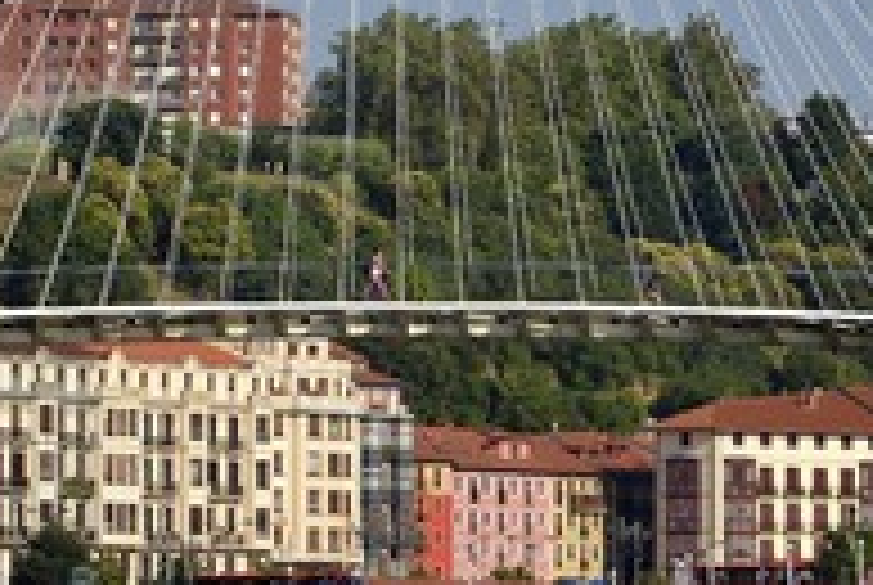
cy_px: 284
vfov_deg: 3.2
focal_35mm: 432
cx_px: 338
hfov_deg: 4.8
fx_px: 10492
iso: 200
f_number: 10
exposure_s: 1/500
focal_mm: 200
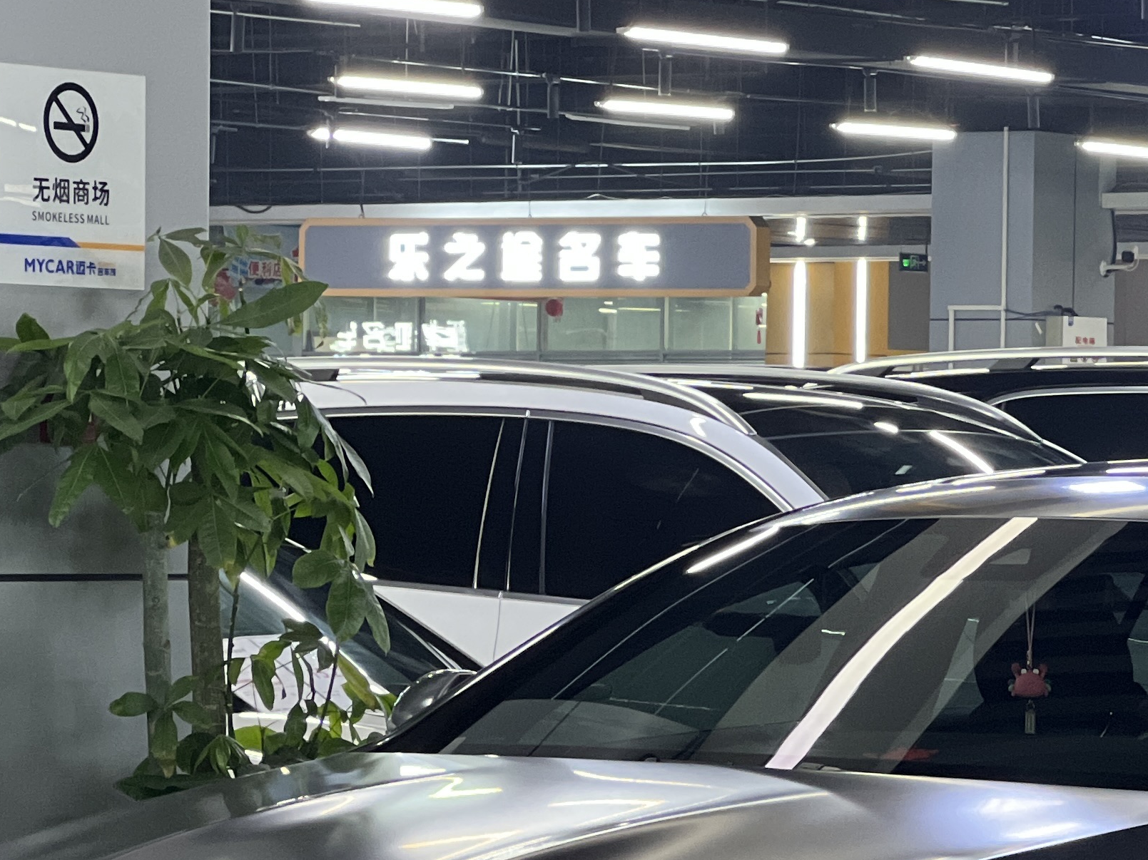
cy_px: 749
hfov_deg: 10.2
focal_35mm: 193
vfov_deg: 7.7
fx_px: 6399
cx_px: 996
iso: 250
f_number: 2.8
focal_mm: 9
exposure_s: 1/33
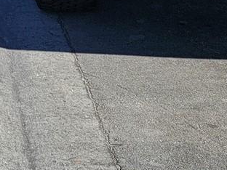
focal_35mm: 123
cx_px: -245
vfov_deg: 10.2
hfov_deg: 13.4
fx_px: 807
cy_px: -260
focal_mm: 6.7
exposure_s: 1/1163
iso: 16
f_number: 1.8
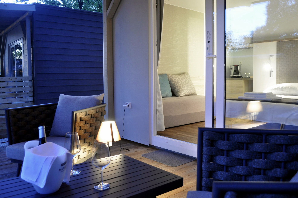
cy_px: 99
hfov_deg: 67.4
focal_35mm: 27
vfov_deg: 47.9
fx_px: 223
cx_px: 149
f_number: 3.5
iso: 800
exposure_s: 2.5
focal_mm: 18
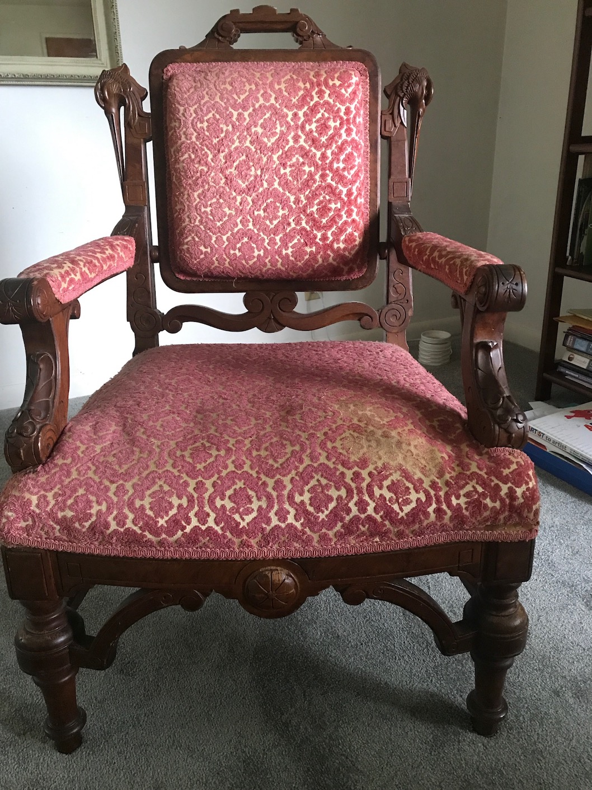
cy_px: 395
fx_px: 639
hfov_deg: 49.7
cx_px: 296
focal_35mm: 28
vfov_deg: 63.4
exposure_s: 1/15
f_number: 1.8
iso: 100
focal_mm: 3.99
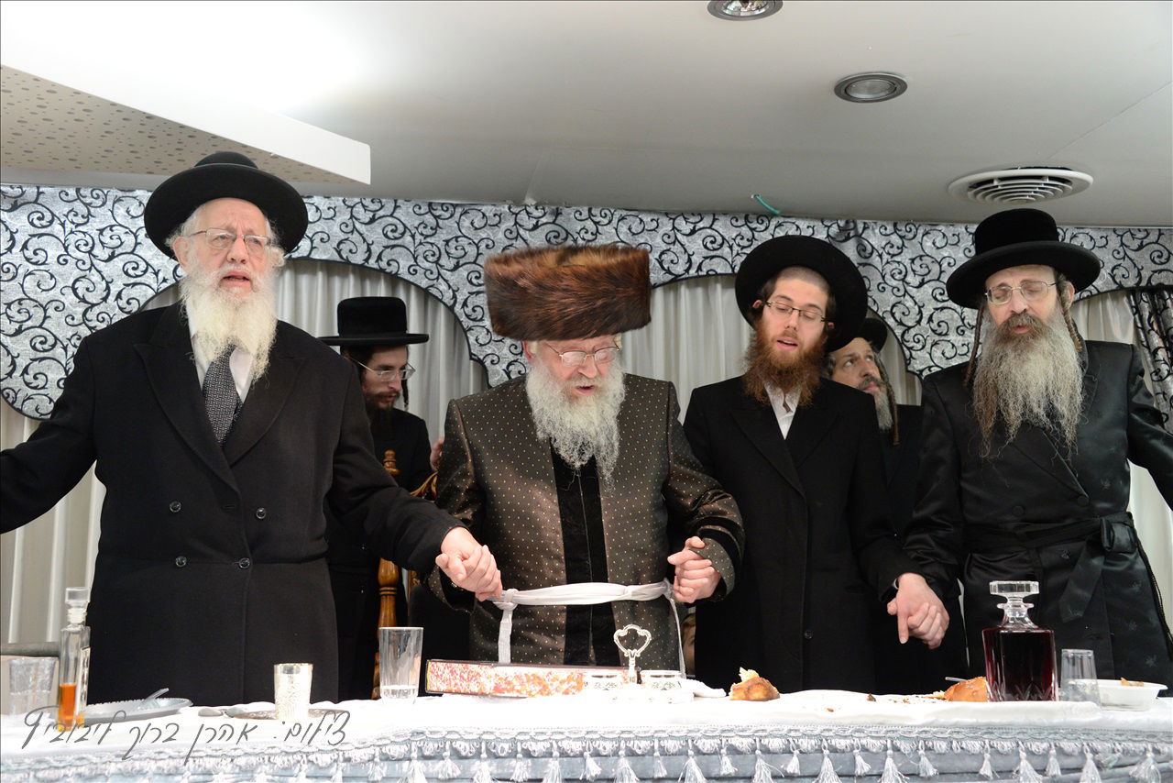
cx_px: 586
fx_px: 1466
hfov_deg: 43.6
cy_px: 392
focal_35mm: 45
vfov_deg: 29.9
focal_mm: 45
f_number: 5.6
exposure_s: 1/80
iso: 2500
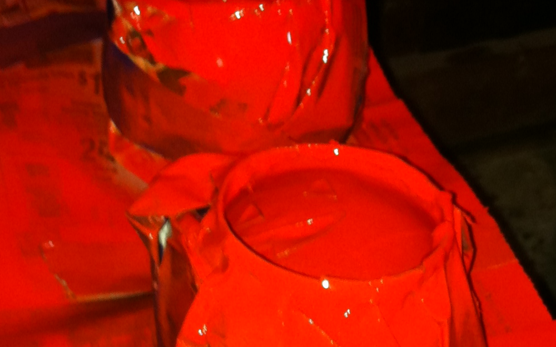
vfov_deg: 12.9
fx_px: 1455
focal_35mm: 96
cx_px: 380
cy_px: 519
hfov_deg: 21.5
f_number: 2.8
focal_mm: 3.85
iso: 80
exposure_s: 1/15
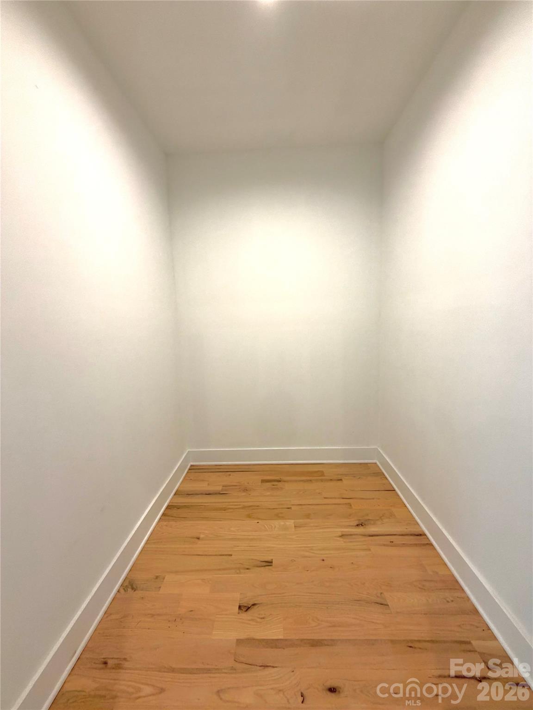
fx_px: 287
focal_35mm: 14
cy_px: 355
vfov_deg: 102.1
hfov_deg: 85.7
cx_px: 266
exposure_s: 1/60
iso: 200
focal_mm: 2.22
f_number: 2.2
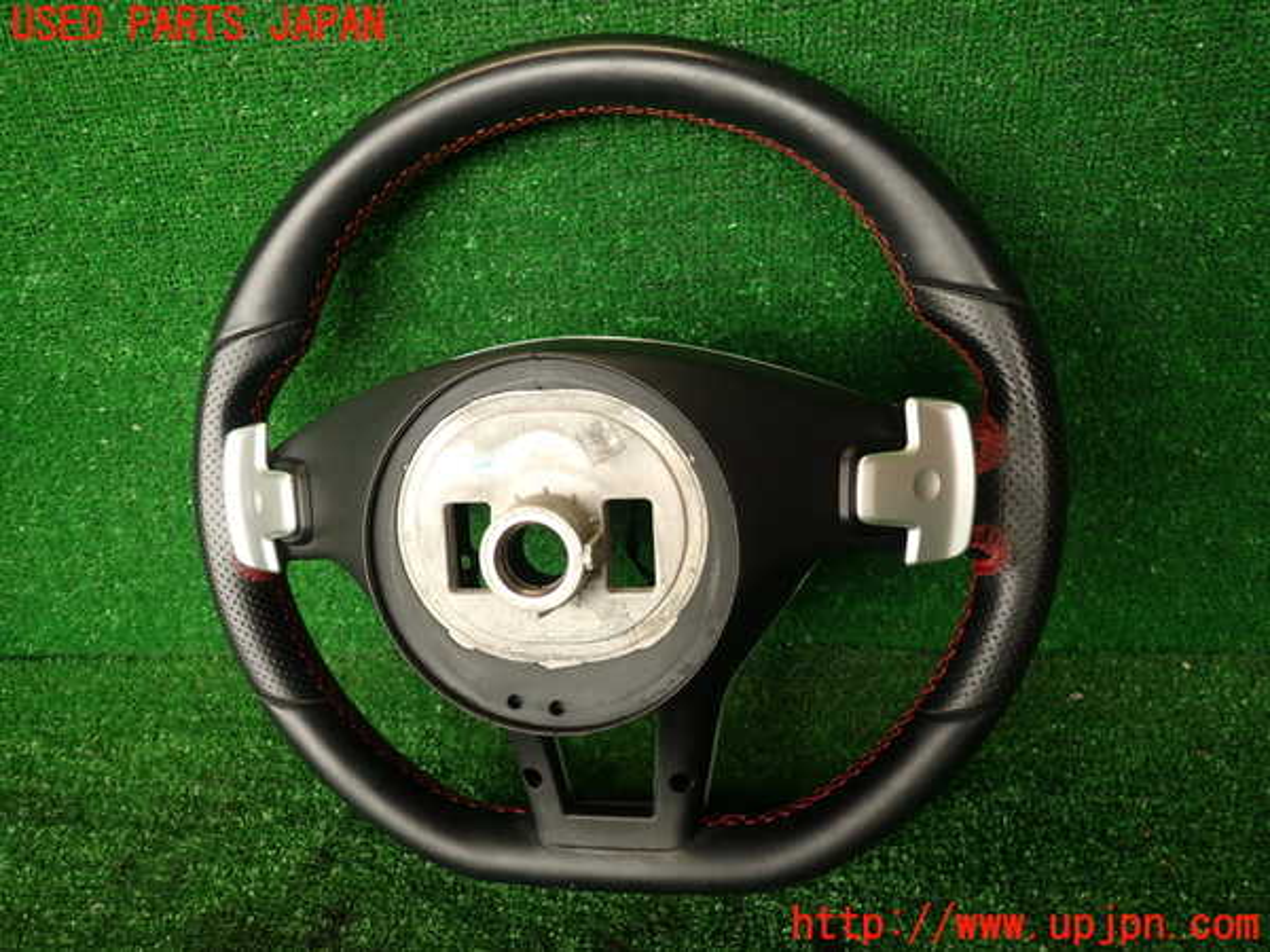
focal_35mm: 25
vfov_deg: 54.9
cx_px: 635
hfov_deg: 69.4
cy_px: 476
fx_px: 917
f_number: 2
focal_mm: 4.5
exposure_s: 1/60
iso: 100
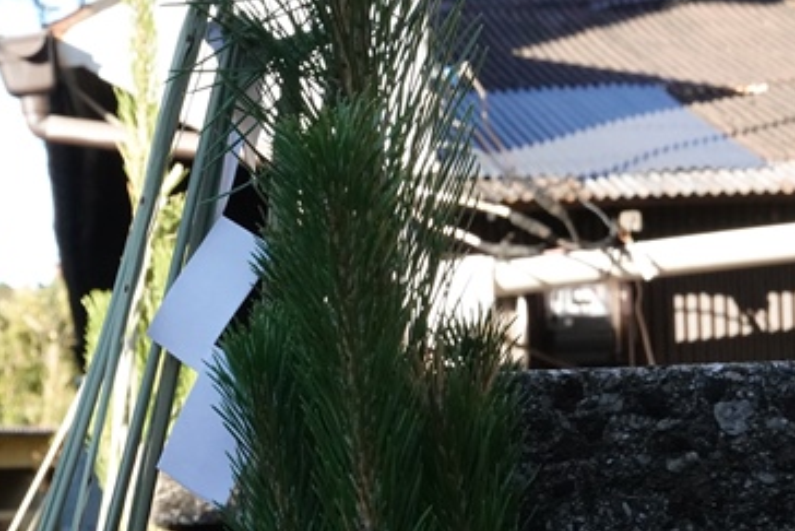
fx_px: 3026
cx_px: 120
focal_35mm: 137
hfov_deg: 14.8
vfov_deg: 10.0
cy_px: 405
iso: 1600
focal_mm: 28.54
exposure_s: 1/500
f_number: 8
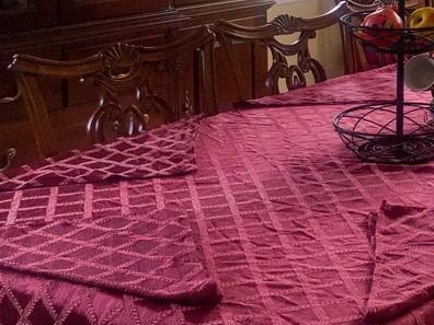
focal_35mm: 75
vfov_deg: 19.0
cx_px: 507
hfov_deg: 23.9
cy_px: -9
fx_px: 940
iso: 40
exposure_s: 1/120
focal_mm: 4.15
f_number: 2.2
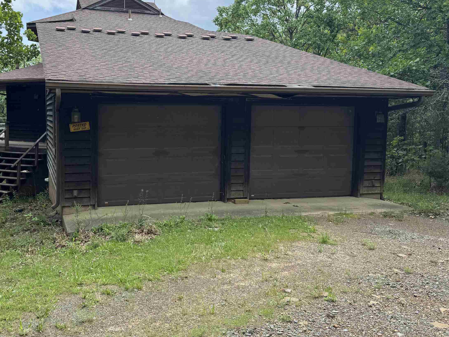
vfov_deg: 41.7
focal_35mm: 34
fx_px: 441
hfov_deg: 53.0
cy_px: 143
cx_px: 152
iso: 80
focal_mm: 6.76
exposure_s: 1/1131
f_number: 1.78
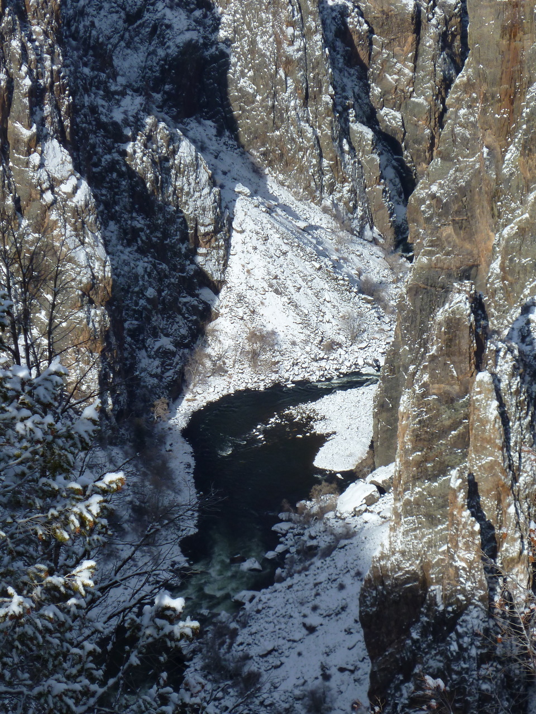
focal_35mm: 250
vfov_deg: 7.9
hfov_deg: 5.9
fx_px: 5161
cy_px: 357
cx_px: 268
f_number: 5.9
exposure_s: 1/320
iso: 80
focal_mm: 36
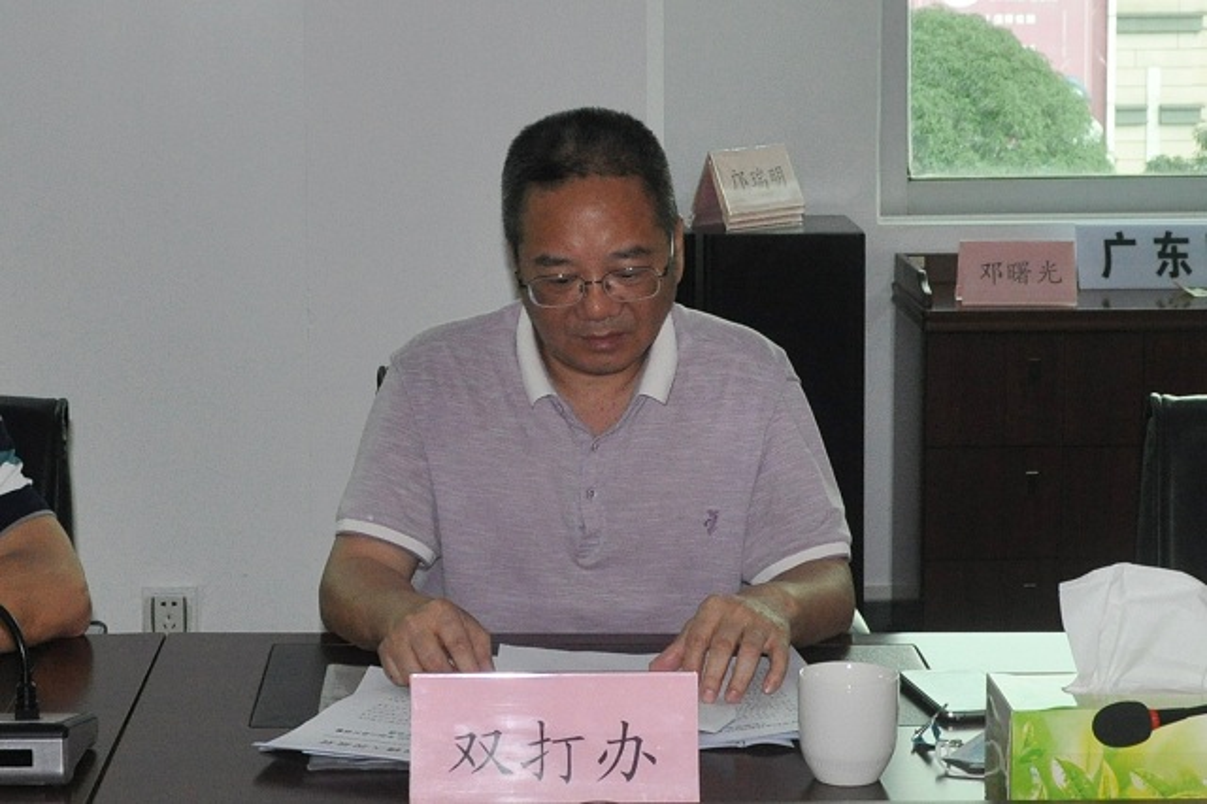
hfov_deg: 53.2
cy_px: 402
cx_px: 604
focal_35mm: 36
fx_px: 1206
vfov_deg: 36.8
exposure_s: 1/200
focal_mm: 24
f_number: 8
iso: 800
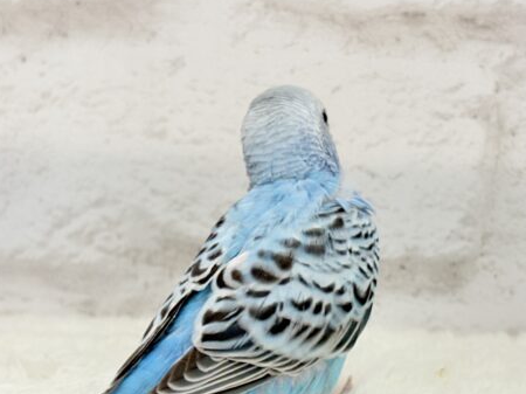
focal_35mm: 74
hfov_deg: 26.3
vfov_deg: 19.8
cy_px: 265
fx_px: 1124
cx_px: 311
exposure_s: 1/50
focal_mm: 5.96
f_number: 1.6
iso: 40
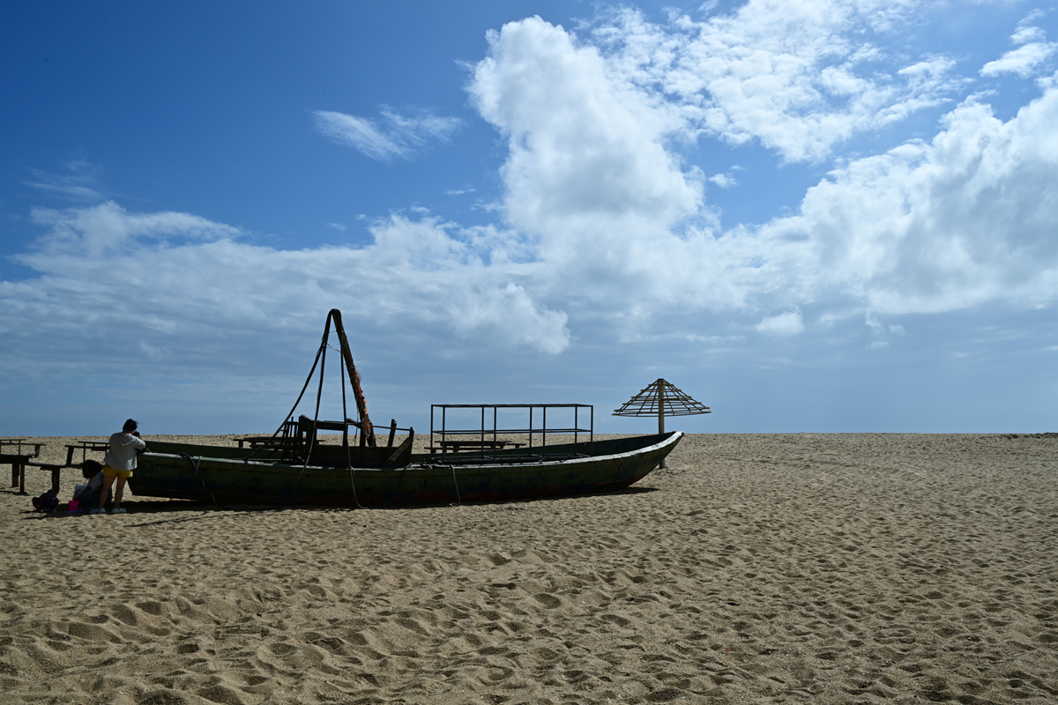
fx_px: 882
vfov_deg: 43.6
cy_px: 352
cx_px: 529
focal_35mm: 30
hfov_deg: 61.9
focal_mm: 30
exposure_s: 1/4
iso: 100
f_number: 18
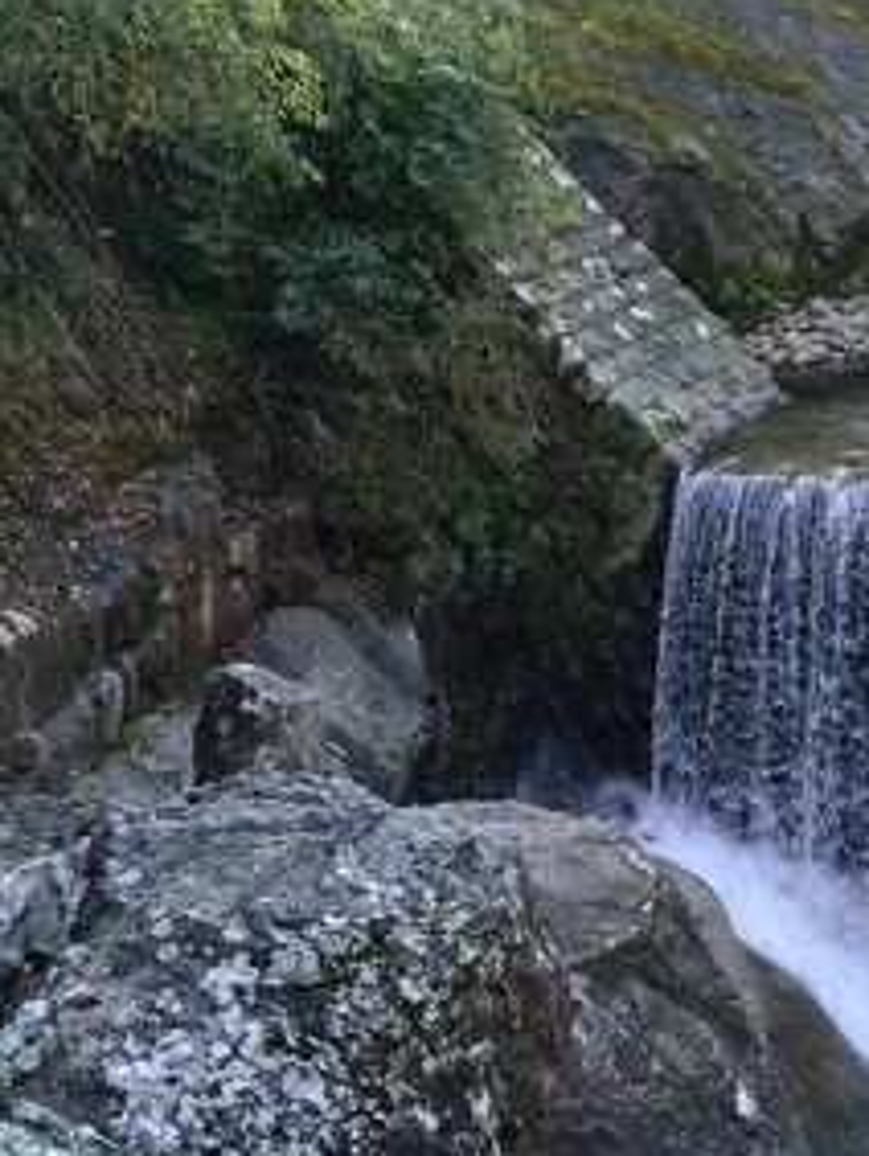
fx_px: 4880
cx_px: 1324
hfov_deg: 9.9
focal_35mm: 146
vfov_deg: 13.5
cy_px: 543
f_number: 6.7
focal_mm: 66
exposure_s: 1/180
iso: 400
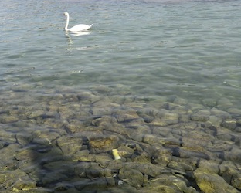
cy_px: 55
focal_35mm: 48
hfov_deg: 38.5
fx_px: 343
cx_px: 93
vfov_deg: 31.1
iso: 64
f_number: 3.2
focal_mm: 4.3
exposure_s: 1/640
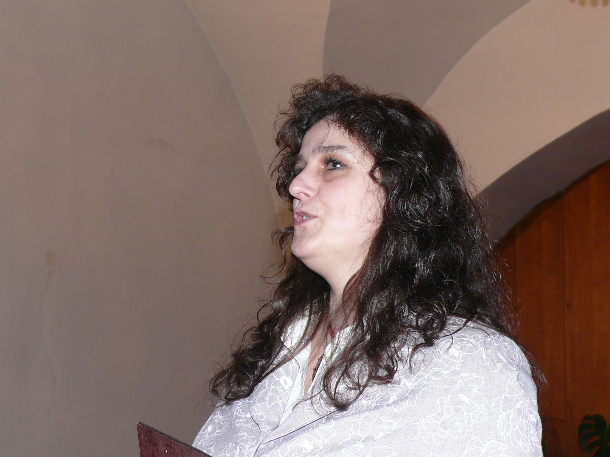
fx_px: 1445
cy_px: 228
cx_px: 305
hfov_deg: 23.8
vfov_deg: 18.0
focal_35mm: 82
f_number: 3.2
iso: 100
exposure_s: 1/30
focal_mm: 12.1
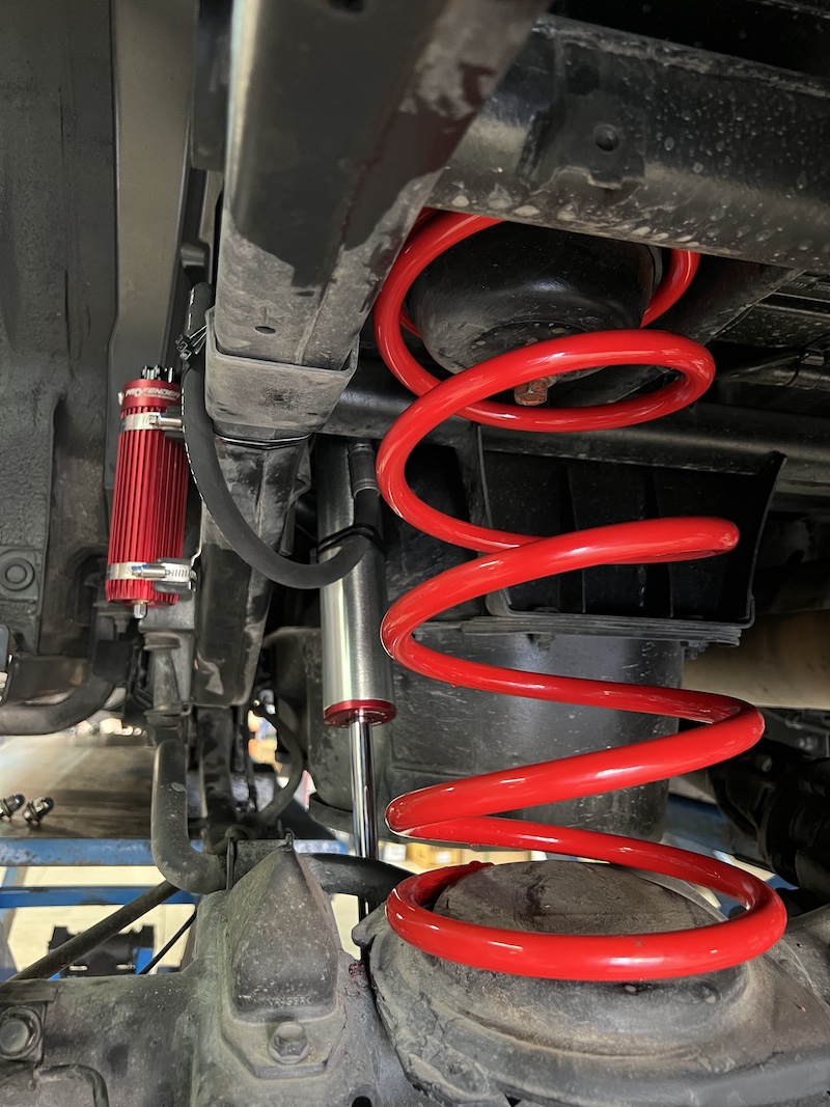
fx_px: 831
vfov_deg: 67.3
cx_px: 415
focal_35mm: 26
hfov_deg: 53.1
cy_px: 554
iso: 500
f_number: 1.5
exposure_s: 1/33
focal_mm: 5.7
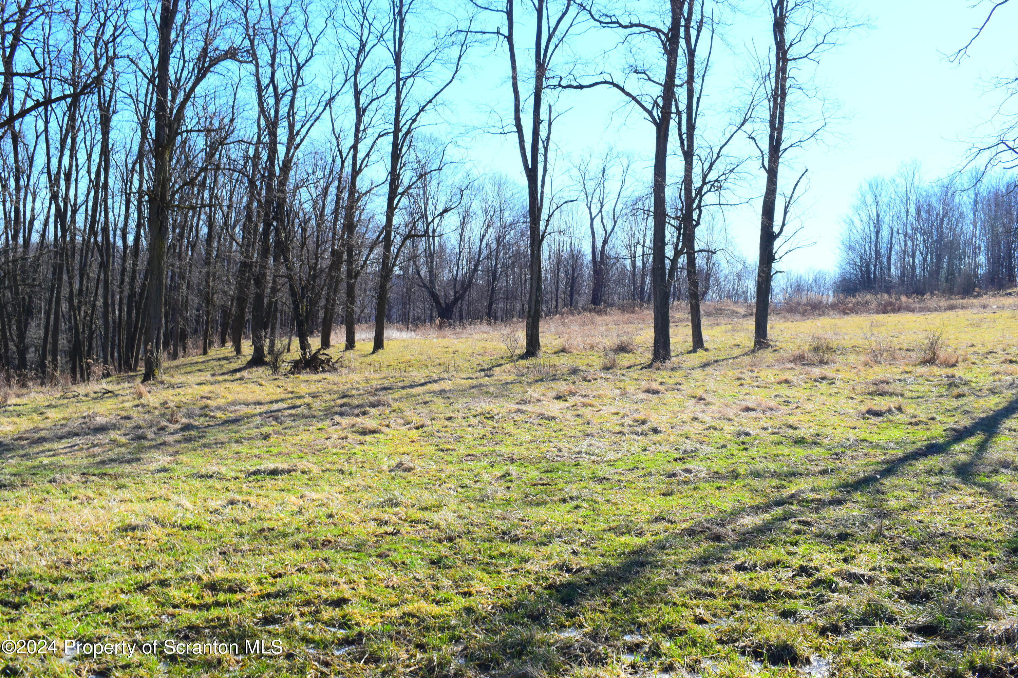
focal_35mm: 39
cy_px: 339
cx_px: 509
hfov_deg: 49.6
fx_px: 1103
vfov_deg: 34.2
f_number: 9
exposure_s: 1/320
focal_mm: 26
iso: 200
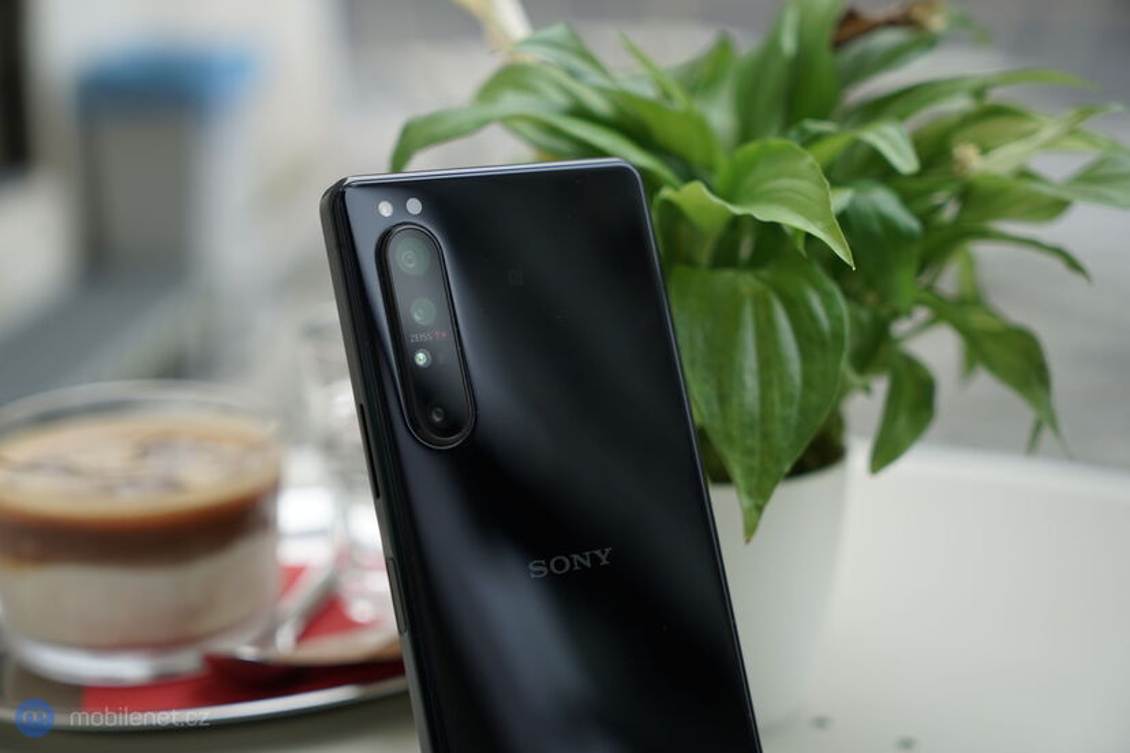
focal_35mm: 66
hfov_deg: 30.5
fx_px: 2072
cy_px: 376
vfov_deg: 20.6
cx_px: 565
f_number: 5
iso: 100
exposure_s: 1/100
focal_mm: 66
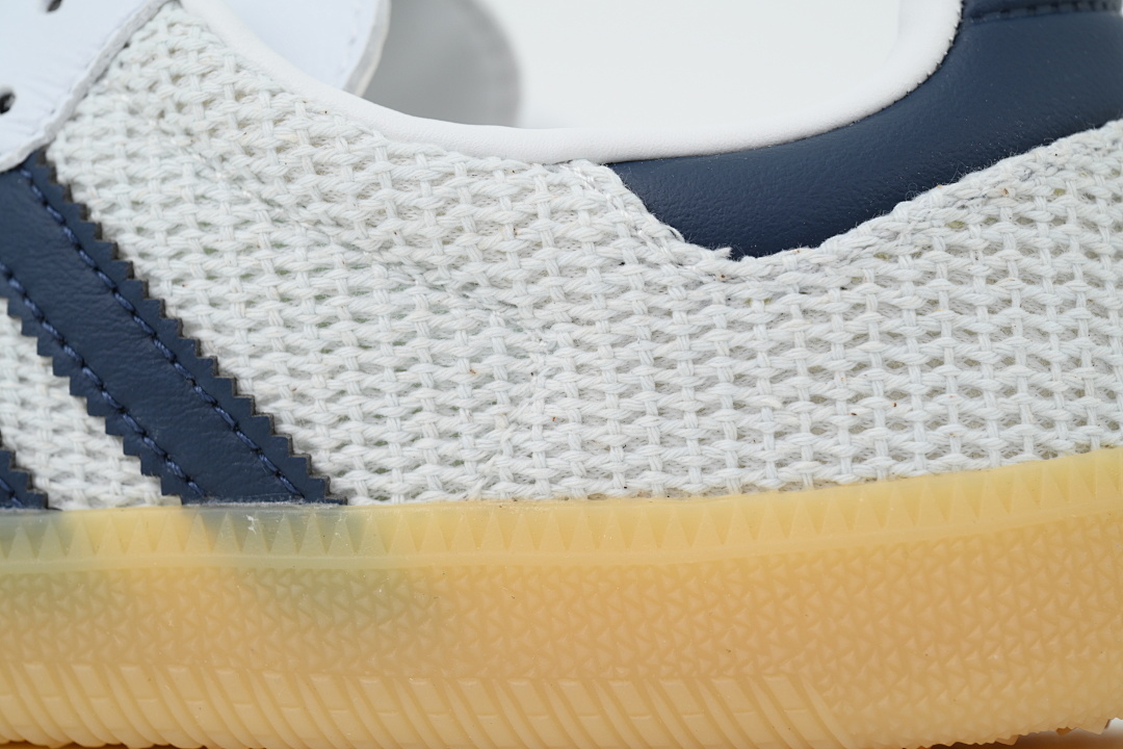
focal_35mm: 120
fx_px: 3743
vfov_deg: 11.4
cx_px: 562
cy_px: 374
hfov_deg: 17.1
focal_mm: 120
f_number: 13
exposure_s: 1/100
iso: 400
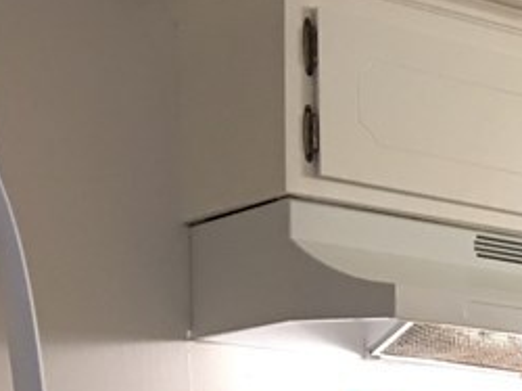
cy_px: 757
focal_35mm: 119
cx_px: 1040
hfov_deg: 14.0
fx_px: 1793
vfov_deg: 11.3
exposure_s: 1/15
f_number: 2.2
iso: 80
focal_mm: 4.15
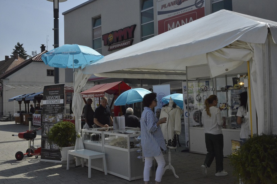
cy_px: 92
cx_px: 138
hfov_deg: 48.5
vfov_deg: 33.4
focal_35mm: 40
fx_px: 308
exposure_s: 1/2000
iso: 6400
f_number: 22
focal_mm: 40
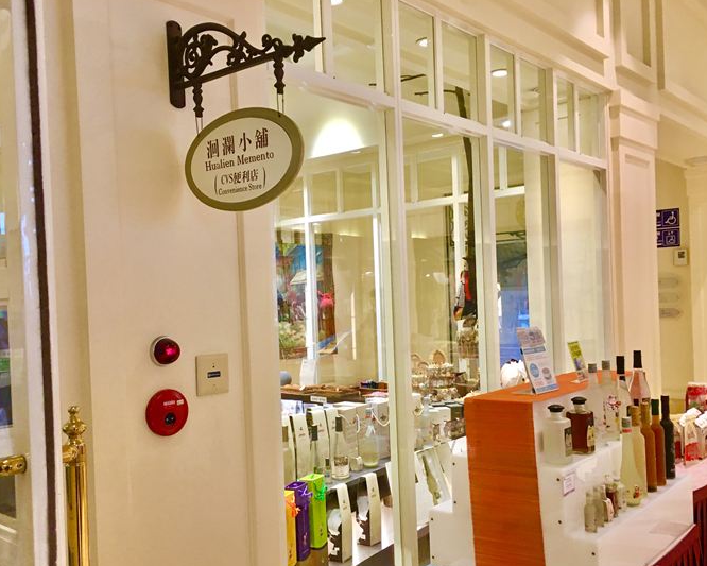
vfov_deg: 43.3
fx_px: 712
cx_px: 364
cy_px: 312
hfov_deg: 52.8
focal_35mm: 34
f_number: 2.2
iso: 64
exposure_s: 1/15
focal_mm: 4.15
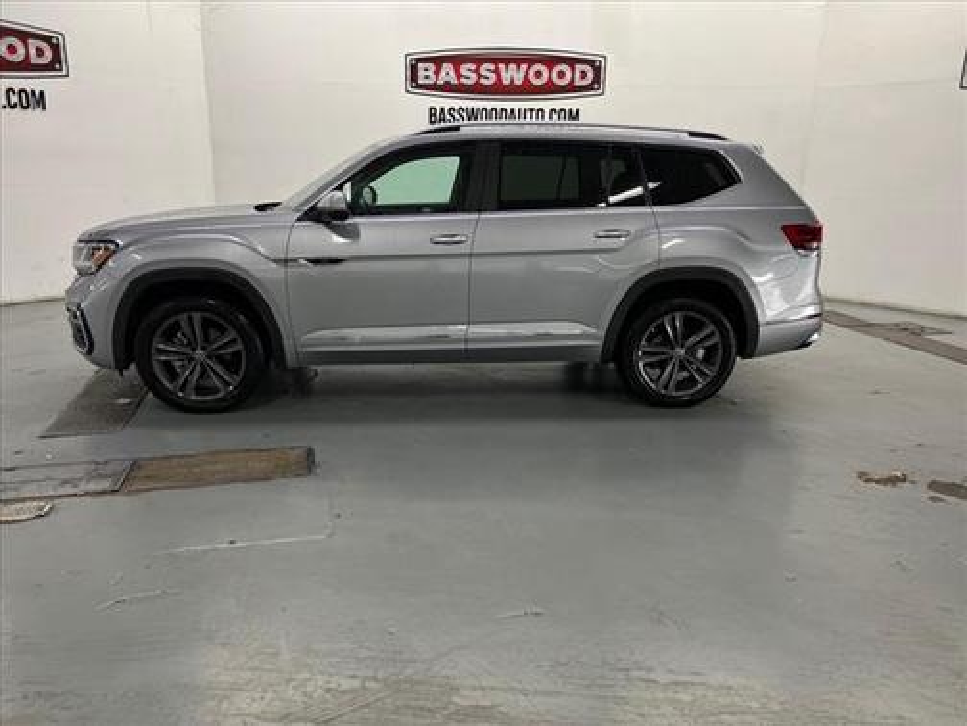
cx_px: 484
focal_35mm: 26
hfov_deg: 67.3
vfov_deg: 53.1
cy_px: 363
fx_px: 726
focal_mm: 5.7
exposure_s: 1/60
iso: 80
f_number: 1.5
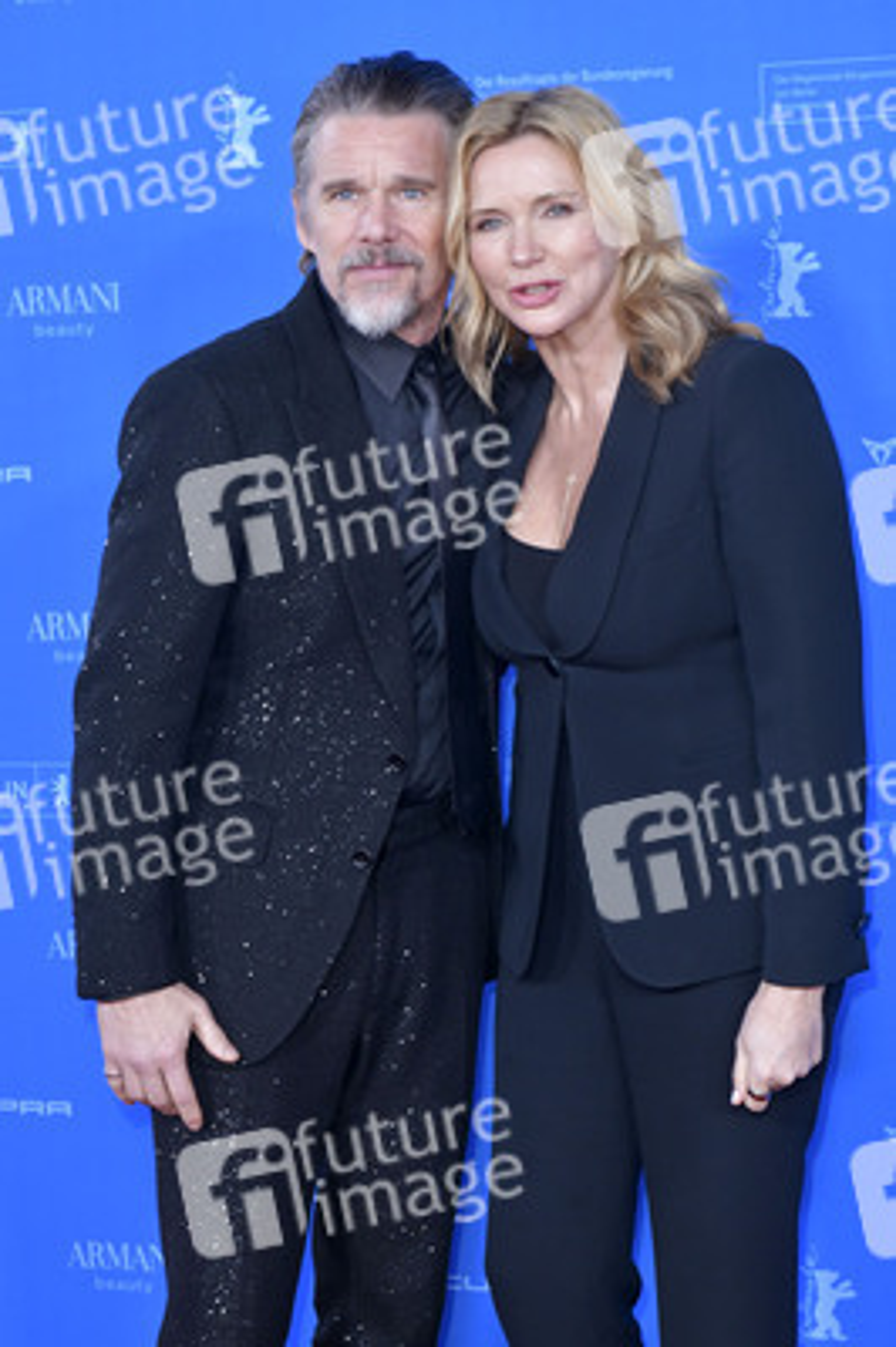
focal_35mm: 70
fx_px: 2618
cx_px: 448
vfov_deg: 28.9
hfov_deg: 19.4
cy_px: 674
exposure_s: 1/160
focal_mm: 70
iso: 1600
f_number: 5.6
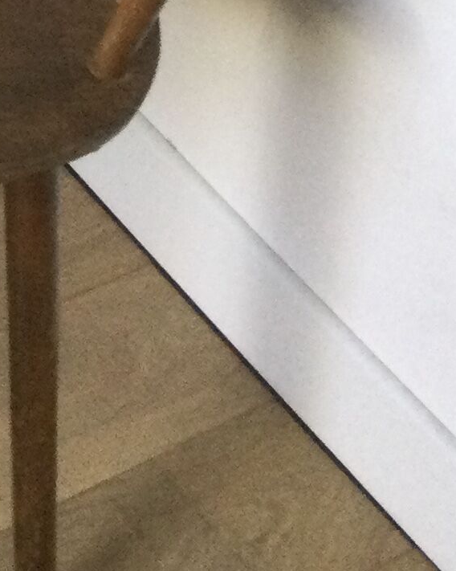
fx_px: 2347
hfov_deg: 10.5
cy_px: -569
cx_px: -339
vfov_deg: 12.3
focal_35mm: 139
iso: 125
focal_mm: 3.3
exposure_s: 1/33
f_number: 2.4
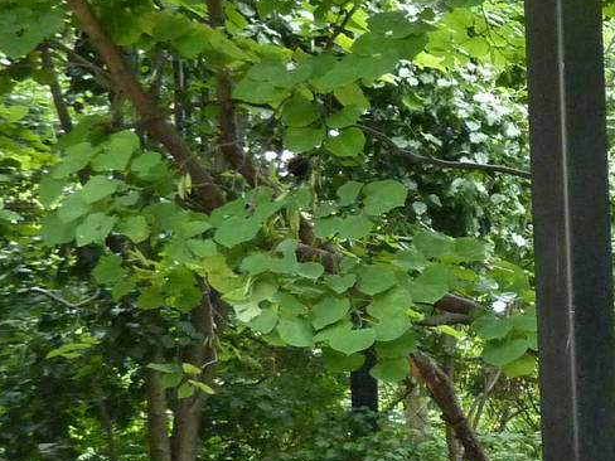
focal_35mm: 82
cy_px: 306
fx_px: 1457
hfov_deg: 19.7
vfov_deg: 17.9
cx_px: 998
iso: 400
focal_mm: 4.1
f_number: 3.3
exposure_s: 1/30
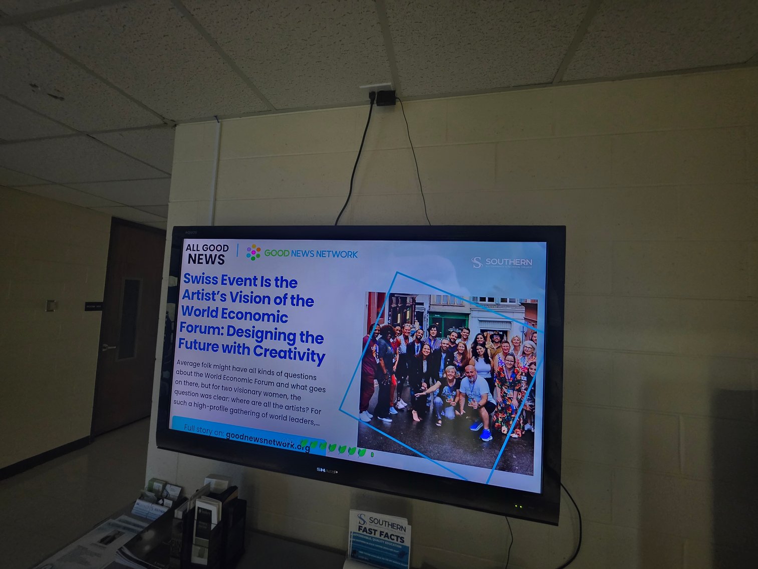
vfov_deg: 89.9
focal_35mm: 13
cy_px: 284
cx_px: 379
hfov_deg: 106.2
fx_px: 285
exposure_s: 1/50
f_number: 1.9
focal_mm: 2.2
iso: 400
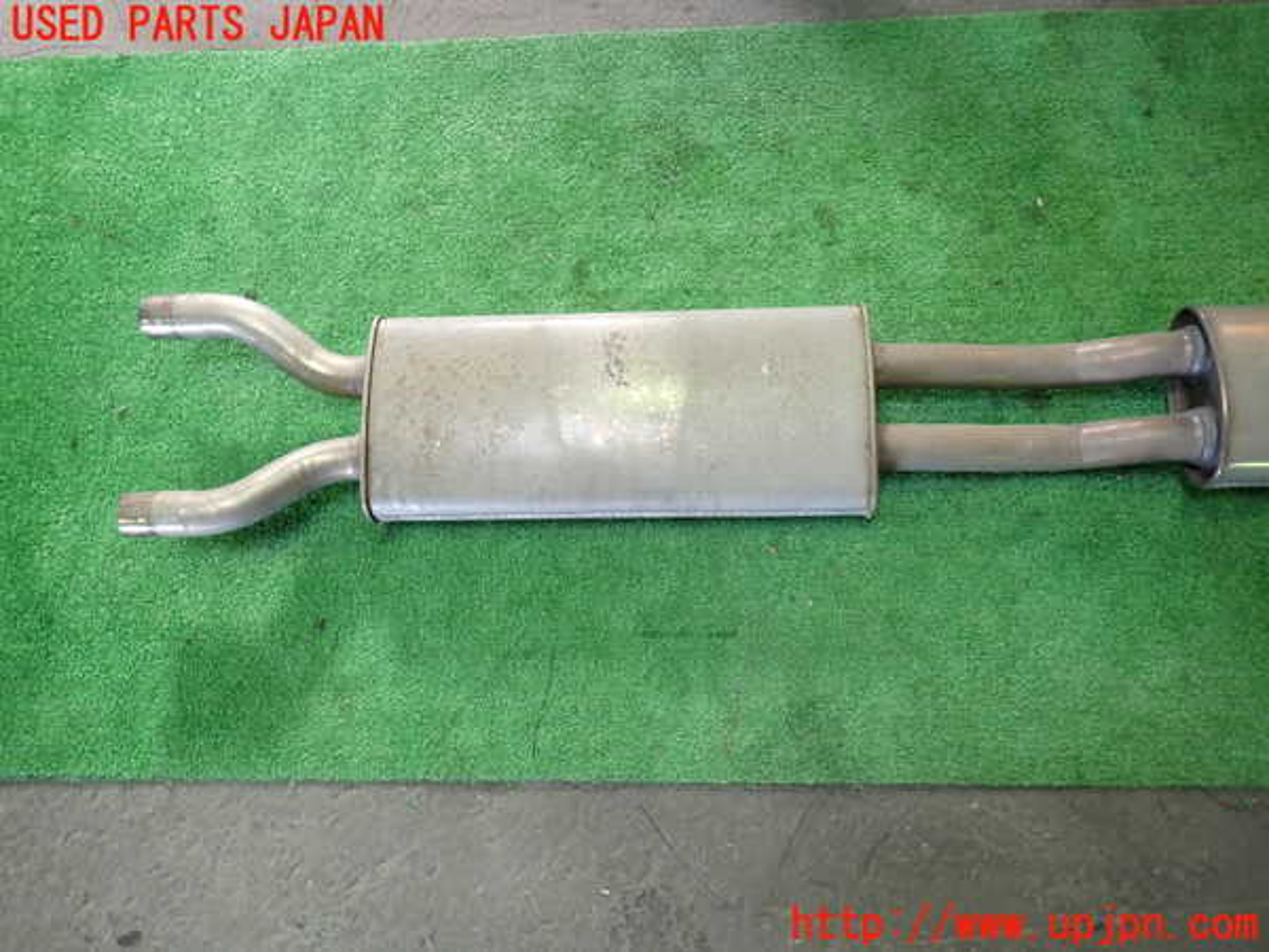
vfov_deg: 54.9
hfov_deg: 69.4
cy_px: 476
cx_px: 634
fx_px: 916
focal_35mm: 25
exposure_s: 1/40
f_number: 2
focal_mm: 4.5
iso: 200
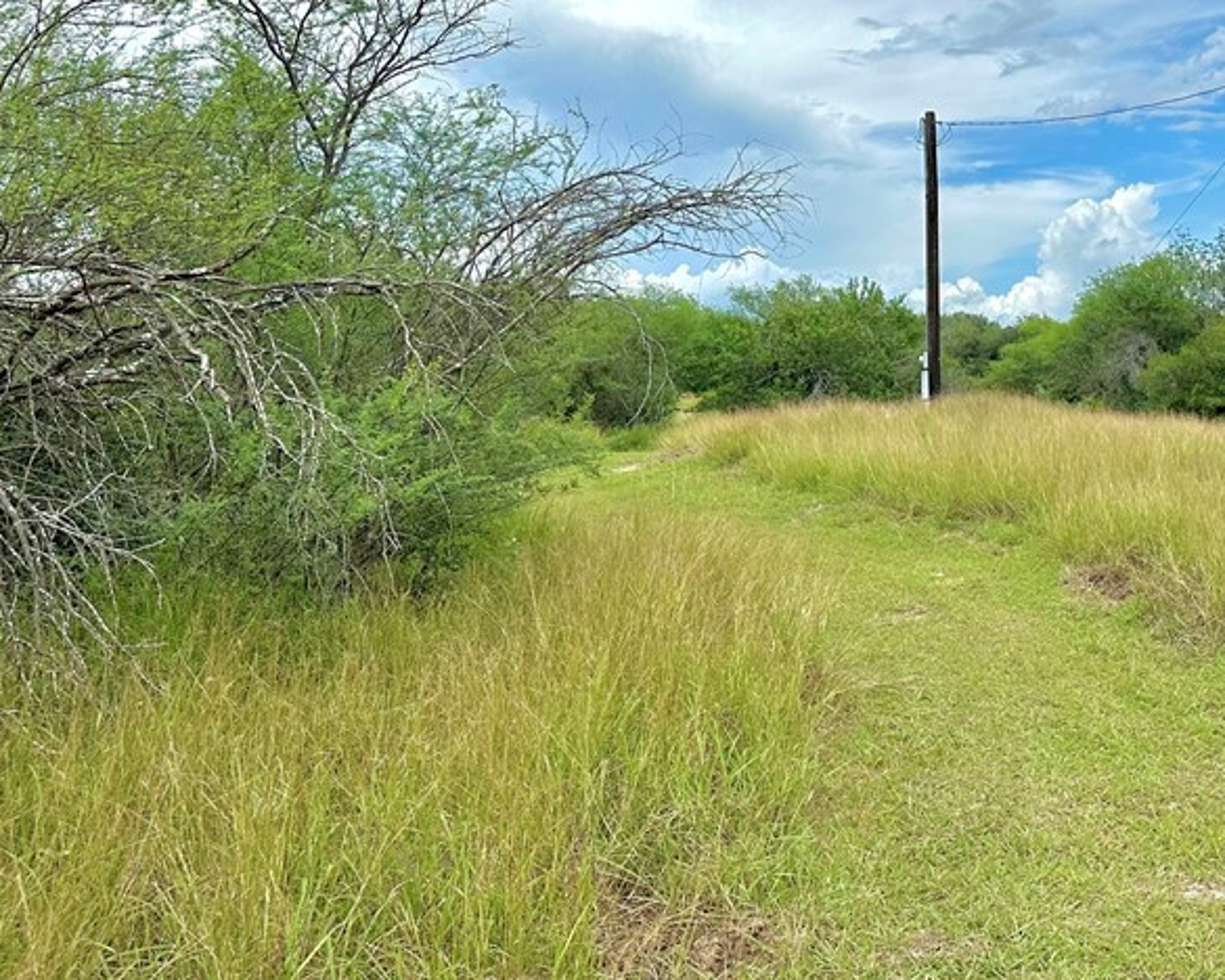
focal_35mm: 41
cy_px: 214
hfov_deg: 43.7
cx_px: 879
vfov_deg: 35.5
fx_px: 1486
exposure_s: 1/7576
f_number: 1.78
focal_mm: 6.86
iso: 80
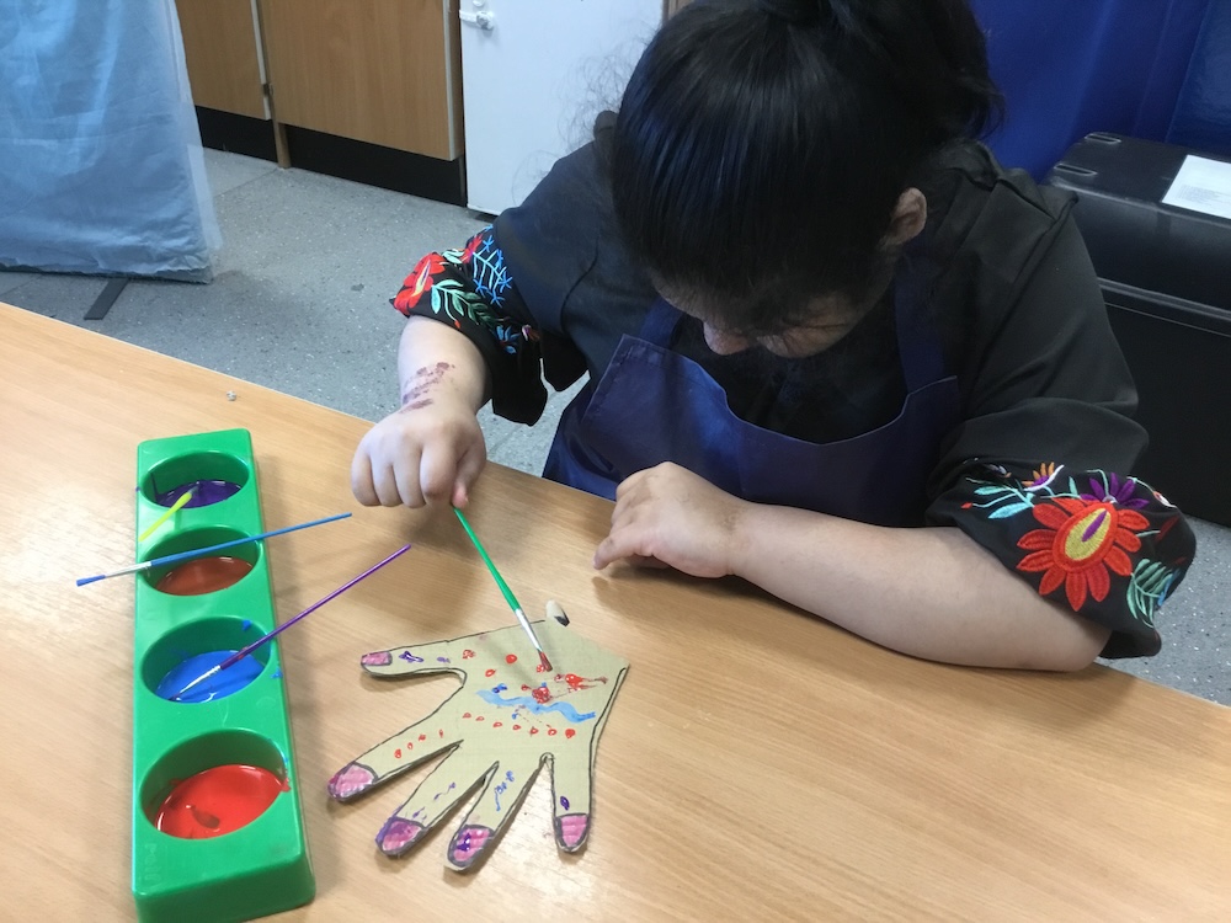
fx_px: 1102
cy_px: 462
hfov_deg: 58.4
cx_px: 616
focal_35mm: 31
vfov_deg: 45.4
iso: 160
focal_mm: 3.3
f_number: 2.4
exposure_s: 1/33
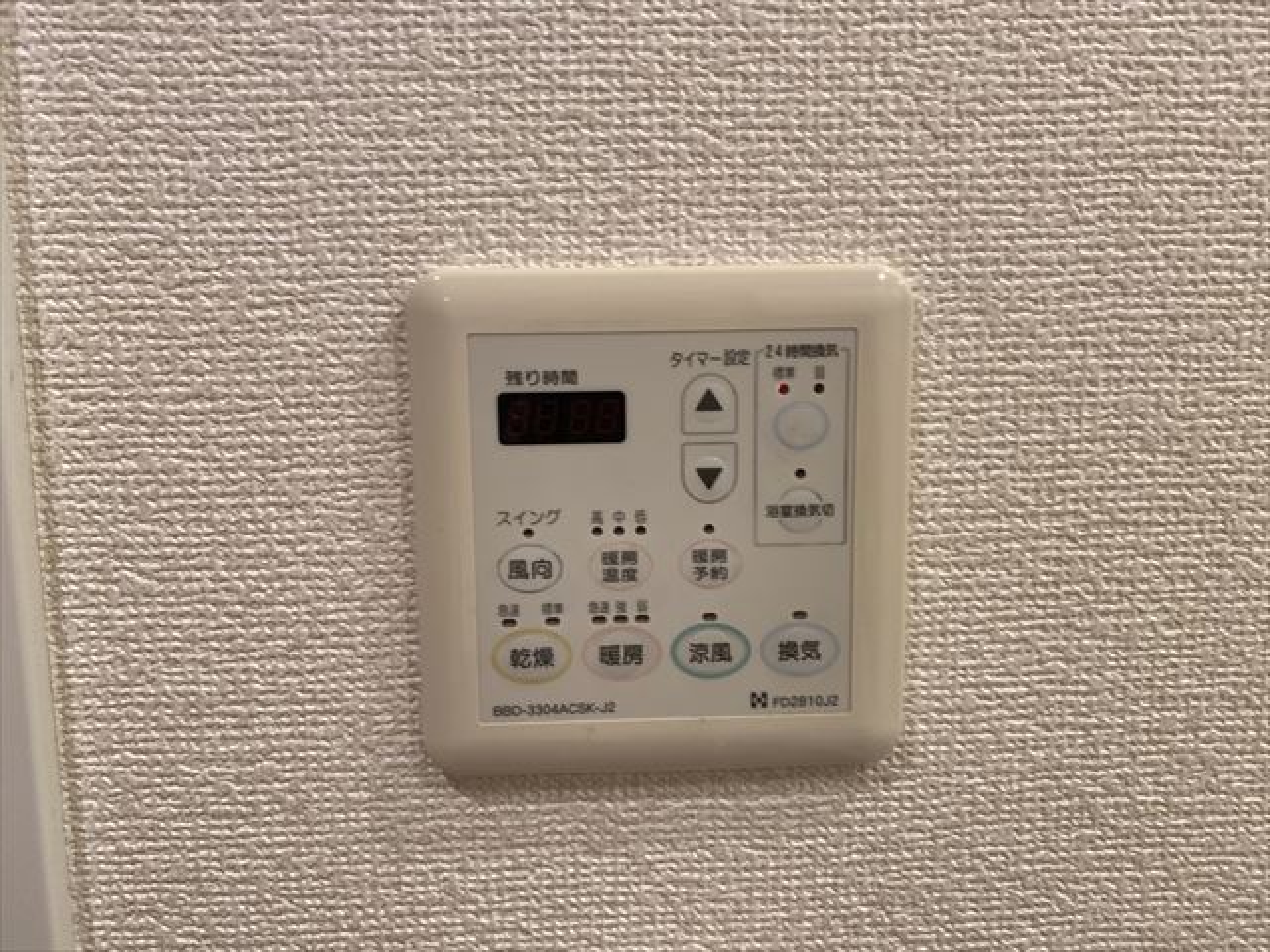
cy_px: 476
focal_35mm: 26
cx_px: 635
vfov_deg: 53.1
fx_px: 954
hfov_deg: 67.3
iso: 64
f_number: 1.8
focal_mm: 4.25
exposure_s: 1/100
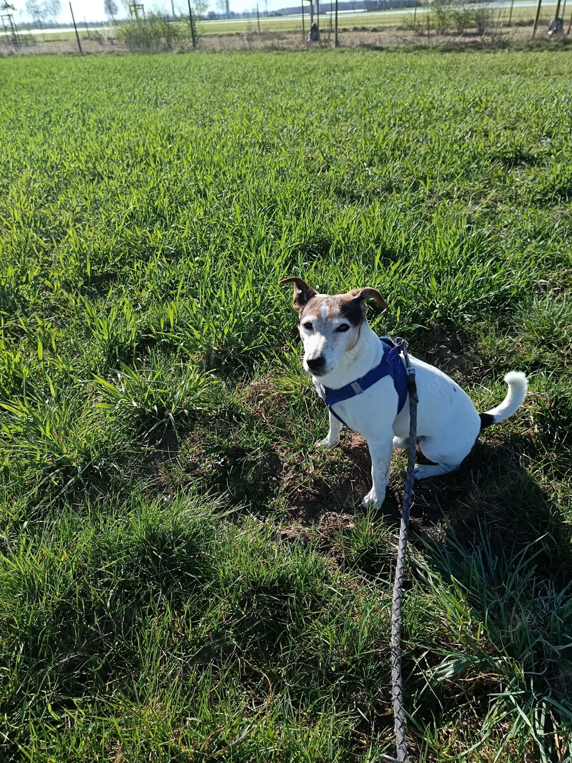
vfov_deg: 71.6
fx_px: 529
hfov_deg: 56.8
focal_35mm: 24
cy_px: 382
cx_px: 286
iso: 360
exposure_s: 1/900
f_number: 1.75
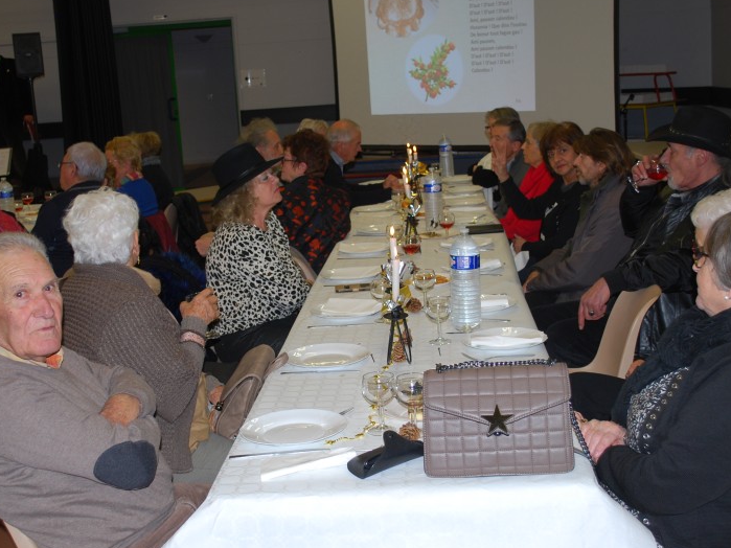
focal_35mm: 48
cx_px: 354
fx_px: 1013
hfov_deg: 39.7
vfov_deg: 30.3
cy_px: 265
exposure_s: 1/60
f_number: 4.5
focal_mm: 26
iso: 200
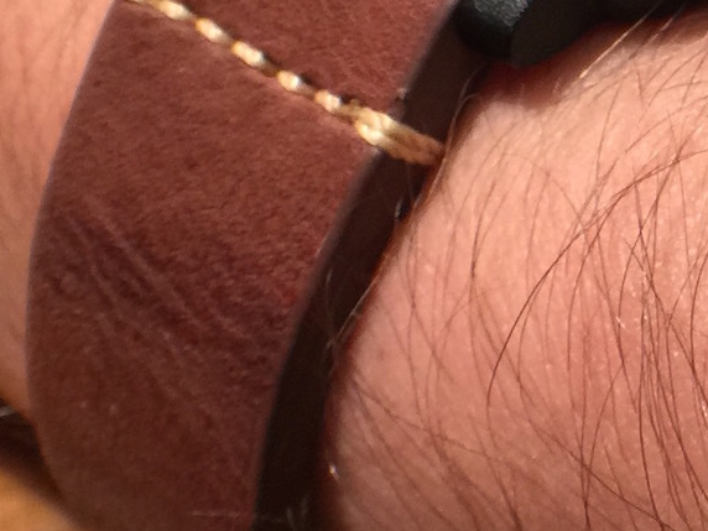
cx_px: 530
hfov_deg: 25.4
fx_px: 1554
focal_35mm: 76
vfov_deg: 19.1
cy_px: 72
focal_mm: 4.15
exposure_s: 1/15
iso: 64
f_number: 2.2
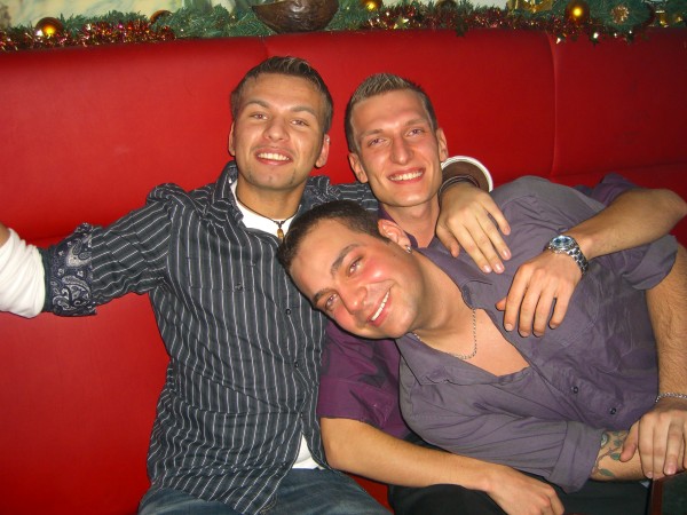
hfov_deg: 49.0
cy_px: 258
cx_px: 344
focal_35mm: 38
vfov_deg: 37.7
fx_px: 754
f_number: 2.8
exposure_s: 1/60
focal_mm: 7.9
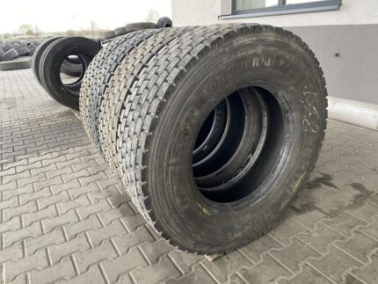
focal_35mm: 26
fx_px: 284
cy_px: 142
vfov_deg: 53.1
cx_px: 189
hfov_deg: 67.3
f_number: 1.8
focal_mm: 4.25
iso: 100
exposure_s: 1/100
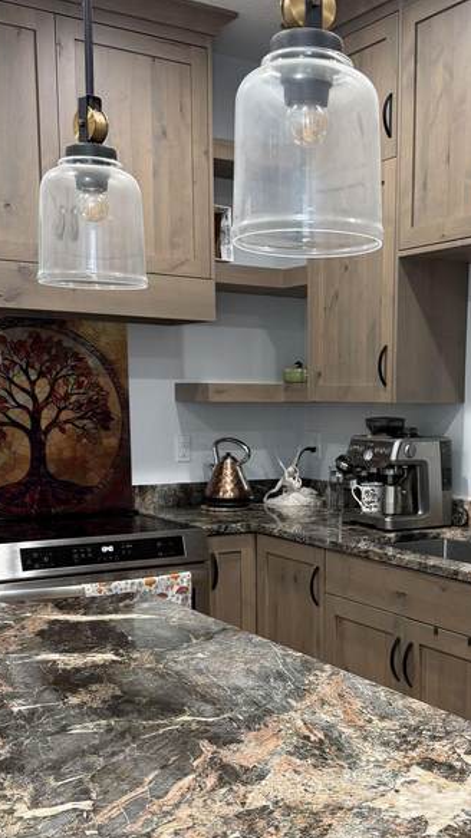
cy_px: 548
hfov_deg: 27.4
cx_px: 339
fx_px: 956
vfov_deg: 46.7
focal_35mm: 43
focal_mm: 6.76
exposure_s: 1/60
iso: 100
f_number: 1.78
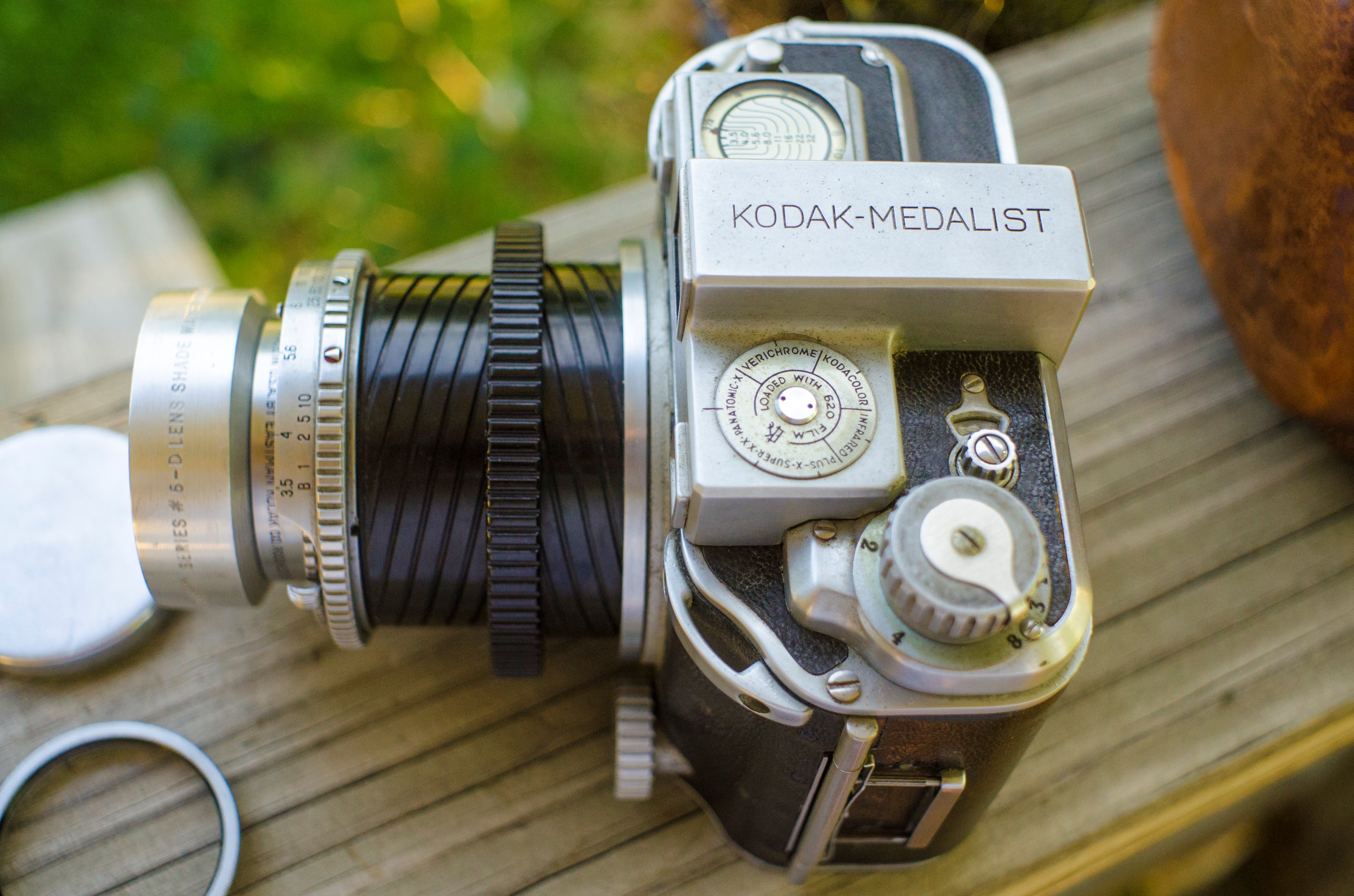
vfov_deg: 31.8
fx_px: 1576
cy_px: 448
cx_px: 677
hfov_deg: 46.5
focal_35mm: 42
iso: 800
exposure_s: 1/320
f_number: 3.5
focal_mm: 28
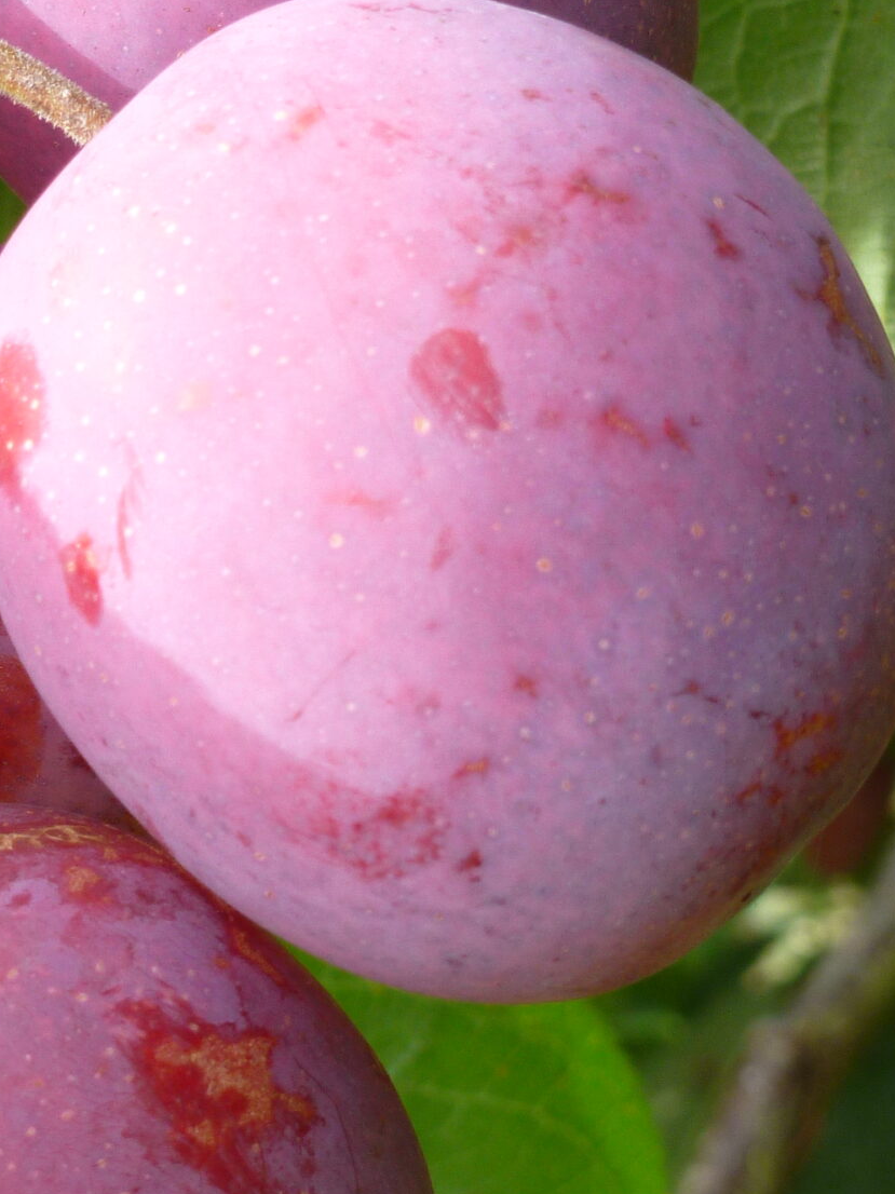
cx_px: -17
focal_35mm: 125
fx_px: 4311
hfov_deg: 11.7
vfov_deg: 15.8
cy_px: 541
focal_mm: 9.6
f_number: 4
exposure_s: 1/100
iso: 100
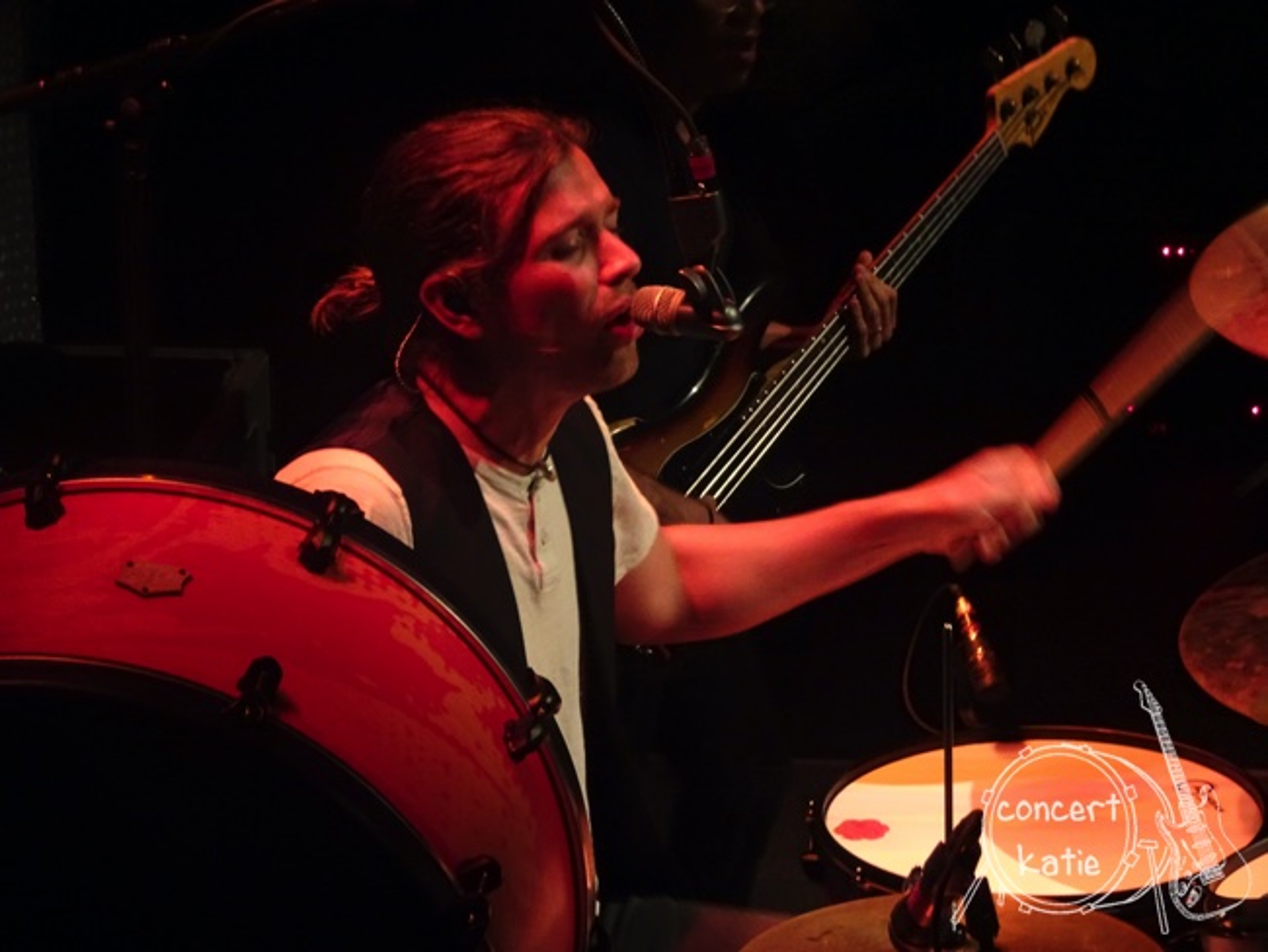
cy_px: 476
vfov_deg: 7.9
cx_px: 634
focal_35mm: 189
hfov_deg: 10.5
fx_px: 6926
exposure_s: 1/40
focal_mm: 32.24
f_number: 5.6
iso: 800
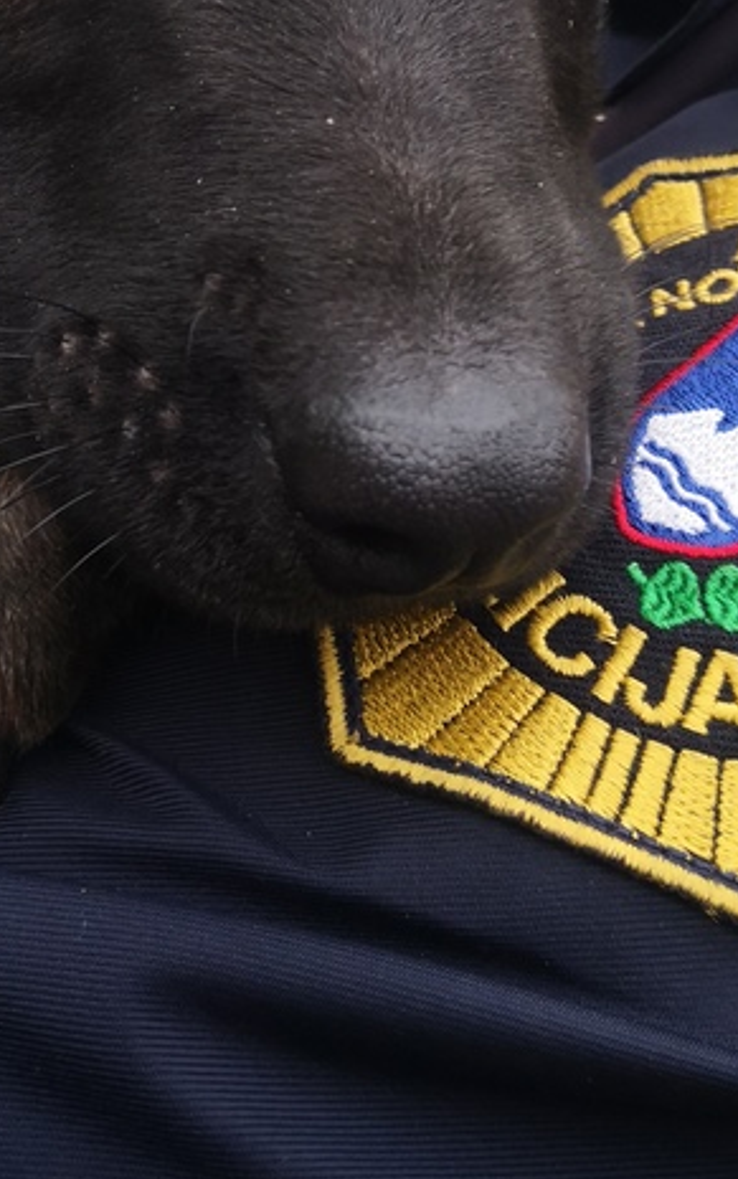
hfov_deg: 20.4
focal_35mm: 63
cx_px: 129
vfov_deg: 31.7
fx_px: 2026
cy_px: 264
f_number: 1.6
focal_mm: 3.95
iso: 80
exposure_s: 1/100
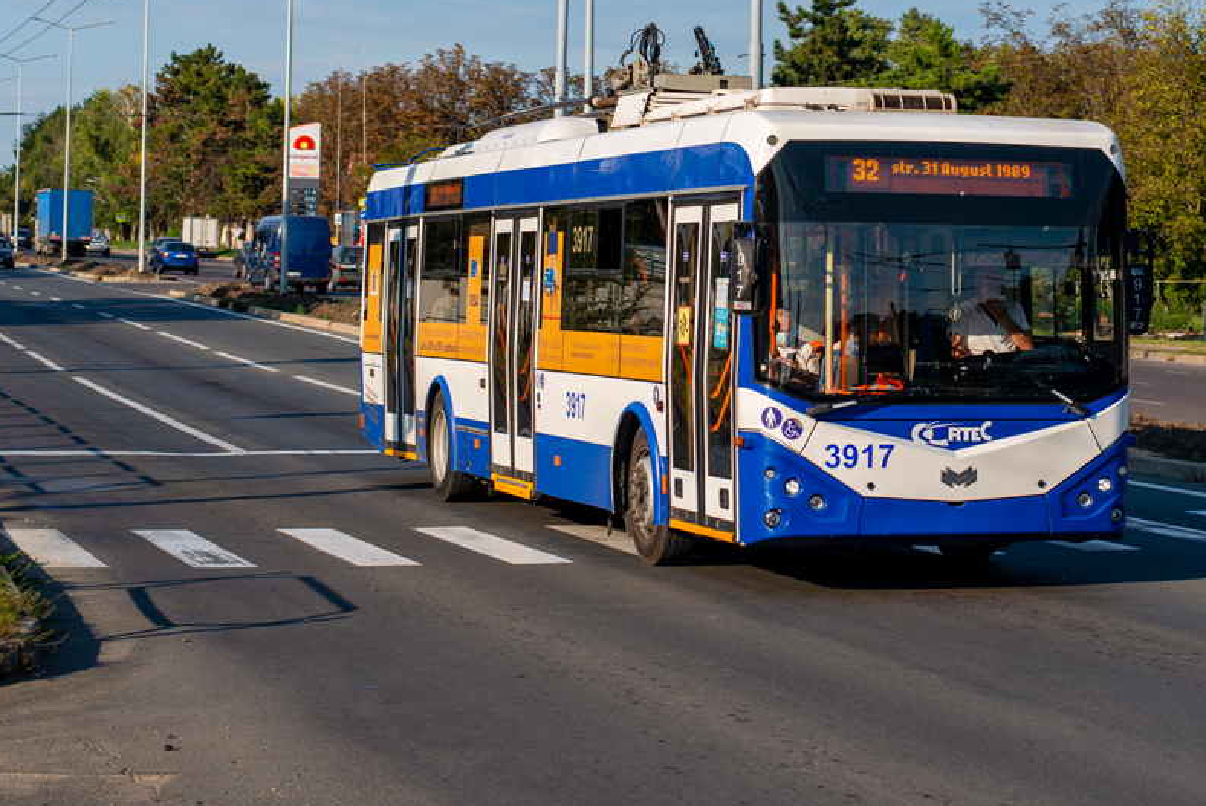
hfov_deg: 26.4
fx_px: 2547
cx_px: 879
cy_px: 226
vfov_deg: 17.9
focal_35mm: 76
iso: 100
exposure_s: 1/500
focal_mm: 50
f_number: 4.5
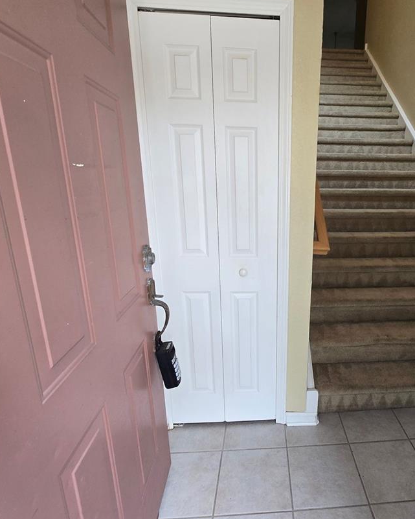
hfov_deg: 68.5
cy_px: 264
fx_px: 292
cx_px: 283
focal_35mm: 19
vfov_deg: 83.3
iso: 80
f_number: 2.2
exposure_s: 1/60
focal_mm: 2.2
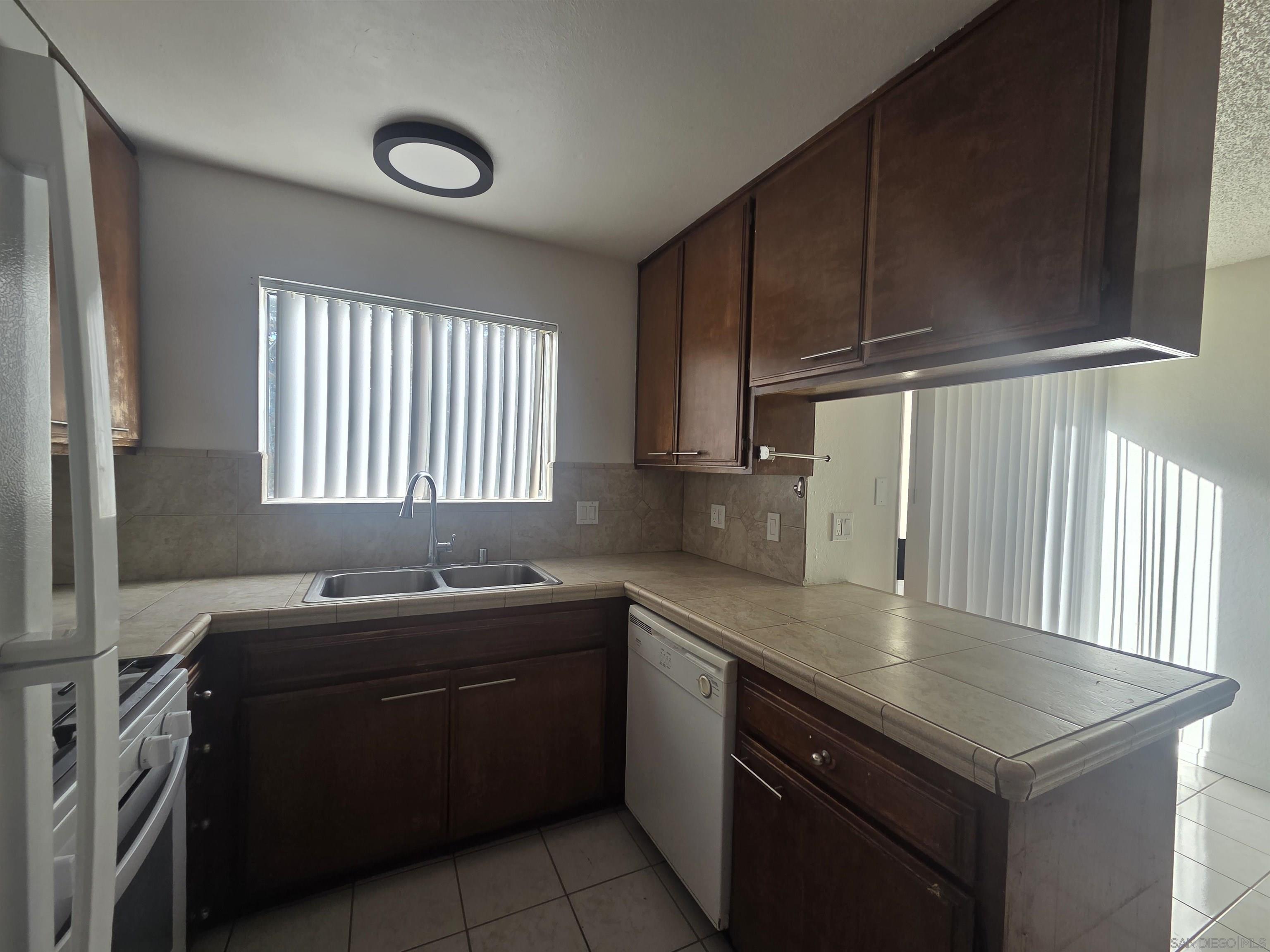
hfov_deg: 106.2
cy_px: 476
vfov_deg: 89.9
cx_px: 635
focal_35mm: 13
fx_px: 477
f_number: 2.2
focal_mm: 2.2
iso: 50
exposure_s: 1/129
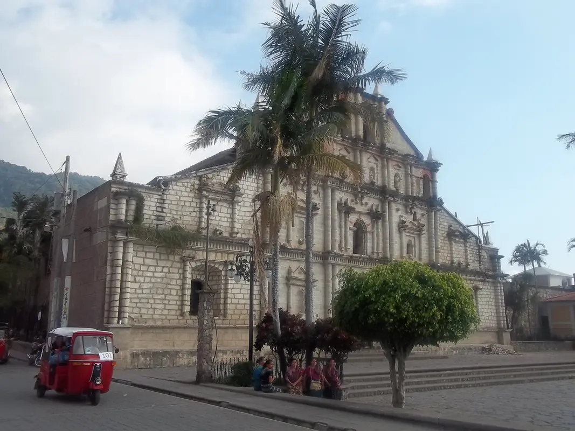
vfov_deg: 44.2
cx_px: 288
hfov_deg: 56.8
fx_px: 531
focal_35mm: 32
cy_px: 216
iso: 80
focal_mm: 5.7
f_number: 5.5
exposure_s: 1/250
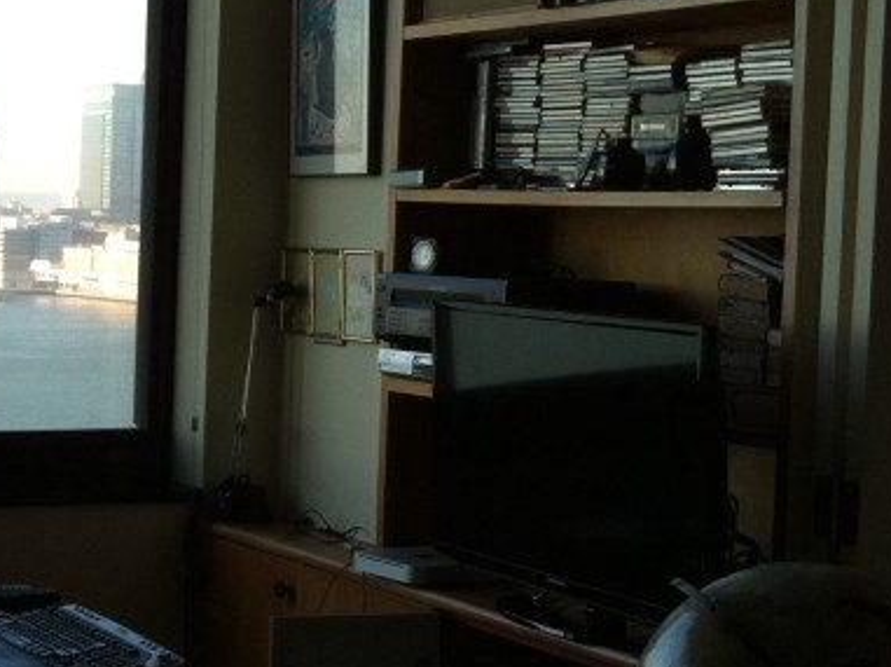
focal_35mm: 94
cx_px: 7
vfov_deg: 15.7
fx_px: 2417
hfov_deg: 20.3
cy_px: 268
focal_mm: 3.85
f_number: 2.8
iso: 80
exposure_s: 1/227
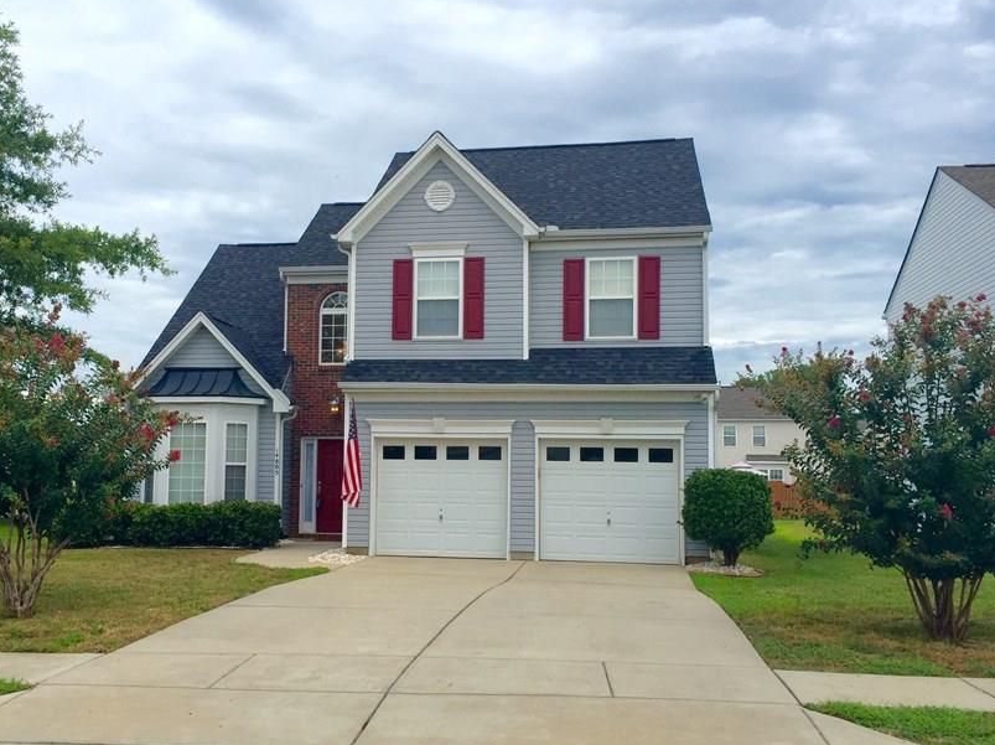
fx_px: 1063
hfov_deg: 49.8
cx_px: 388
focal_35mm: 37
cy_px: 400
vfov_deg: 38.6
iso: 32
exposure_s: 1/1364
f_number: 2.2
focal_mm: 4.15
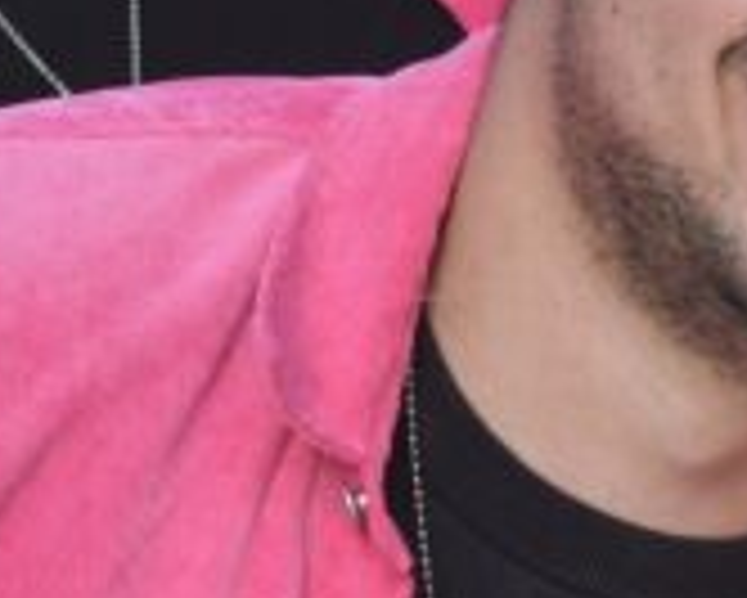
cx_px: 1512
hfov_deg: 3.2
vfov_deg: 2.5
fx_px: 13450
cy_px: 218
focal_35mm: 608
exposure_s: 1/500
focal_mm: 70
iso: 900
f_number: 9
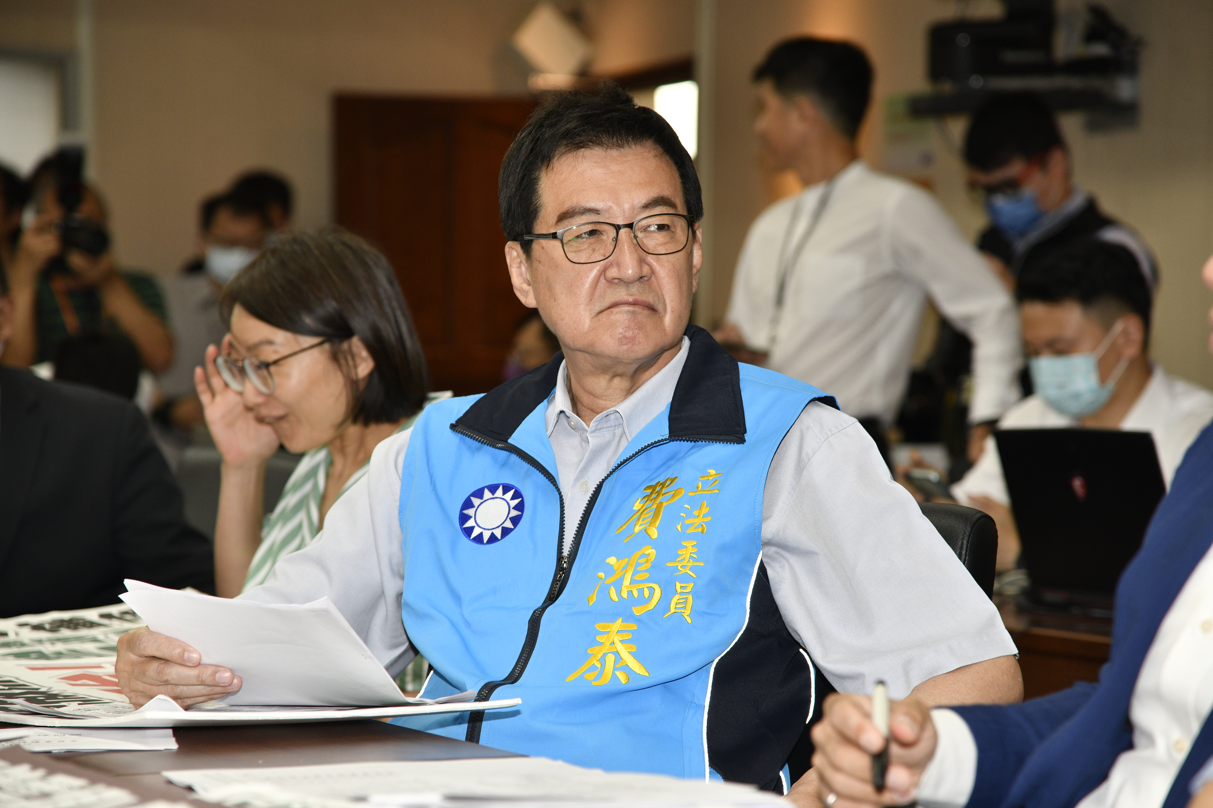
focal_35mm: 120
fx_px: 4043
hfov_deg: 17.1
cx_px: 606
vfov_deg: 11.4
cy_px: 404
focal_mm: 120
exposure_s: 1/125
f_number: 5.6
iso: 800
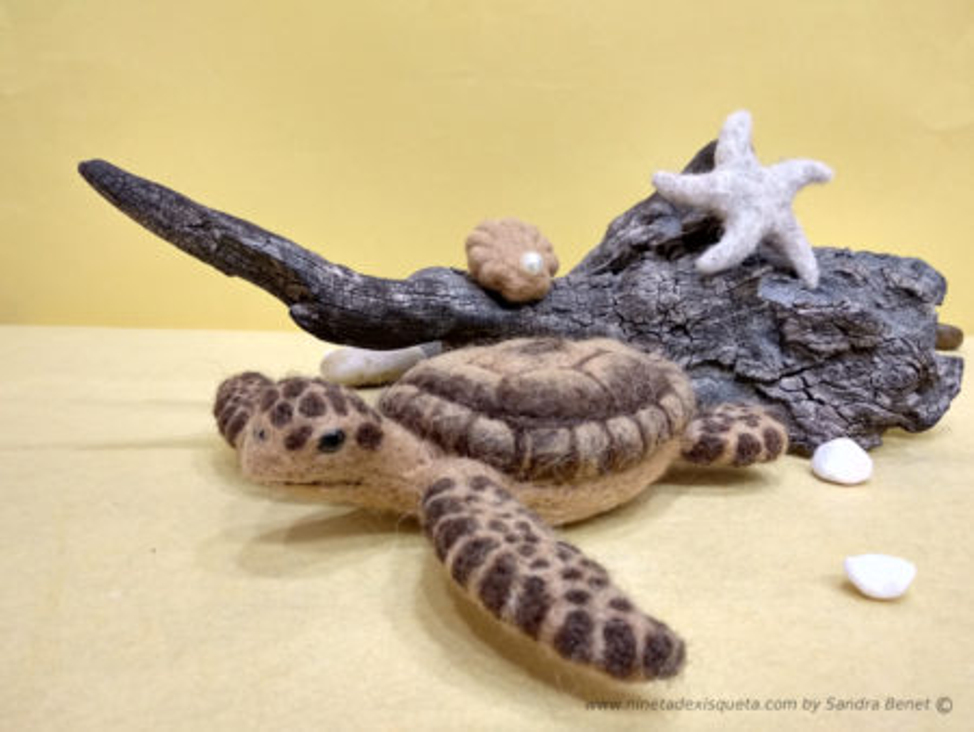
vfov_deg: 53.1
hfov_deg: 67.3
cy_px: 366
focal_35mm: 26
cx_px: 487
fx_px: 732
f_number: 2.2
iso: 640
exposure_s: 1/25
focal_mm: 3.81
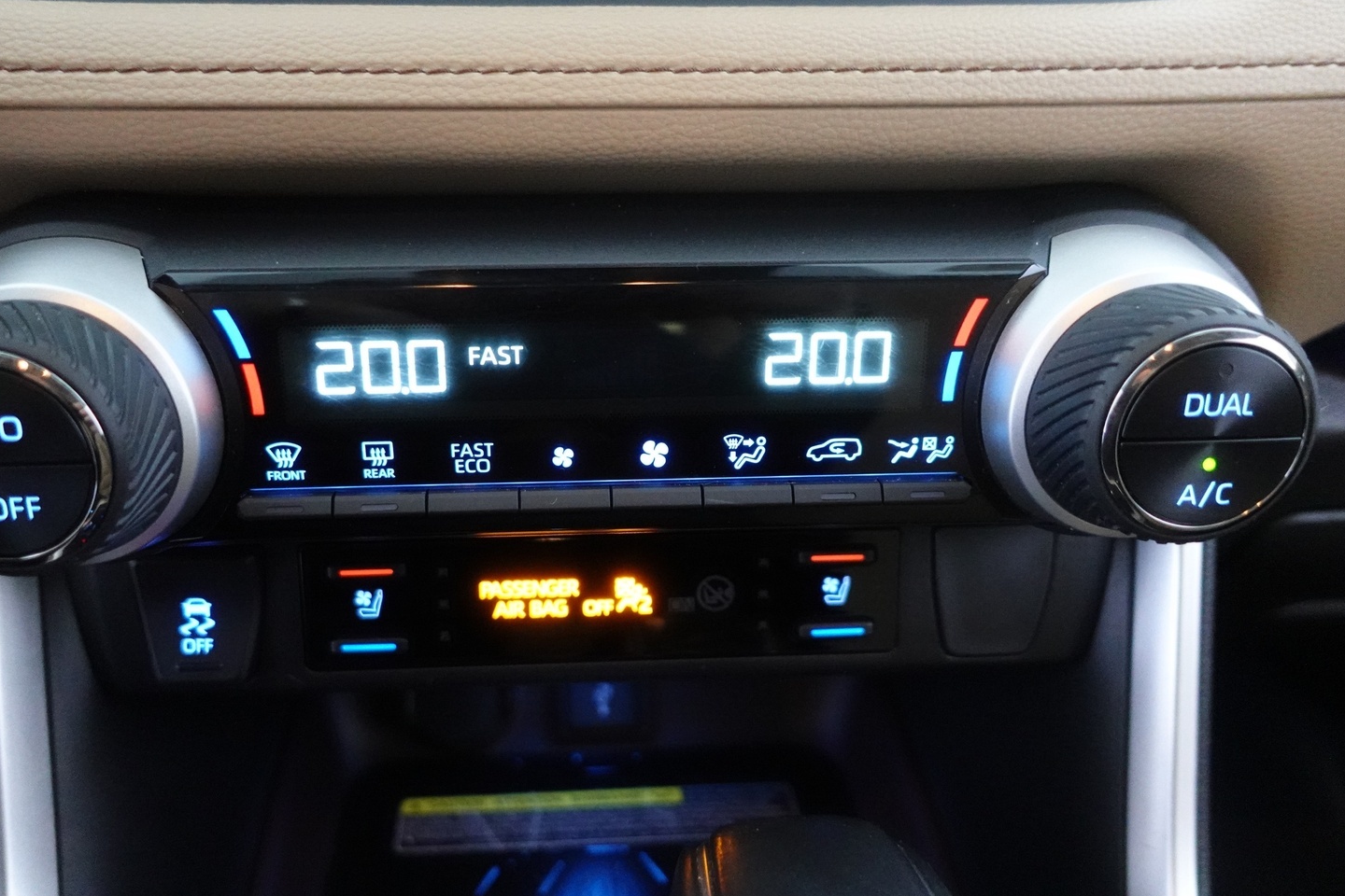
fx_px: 1009
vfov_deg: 47.9
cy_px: 473
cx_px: 606
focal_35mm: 27
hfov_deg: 67.2
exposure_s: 1/60
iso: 3200
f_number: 1.8
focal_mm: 9.4
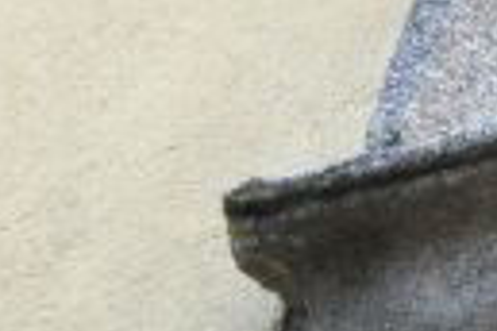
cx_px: 1464
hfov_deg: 7.1
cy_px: 69
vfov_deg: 5.2
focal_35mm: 262
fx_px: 3617
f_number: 8
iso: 1600
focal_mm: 22
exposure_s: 1/250
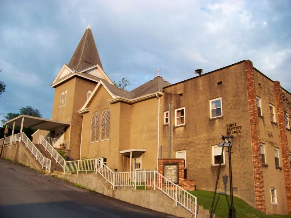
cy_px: 109
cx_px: 146
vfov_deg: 39.7
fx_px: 303
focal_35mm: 36
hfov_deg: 51.4
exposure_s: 1/400
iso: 64
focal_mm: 5.85
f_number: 2.8
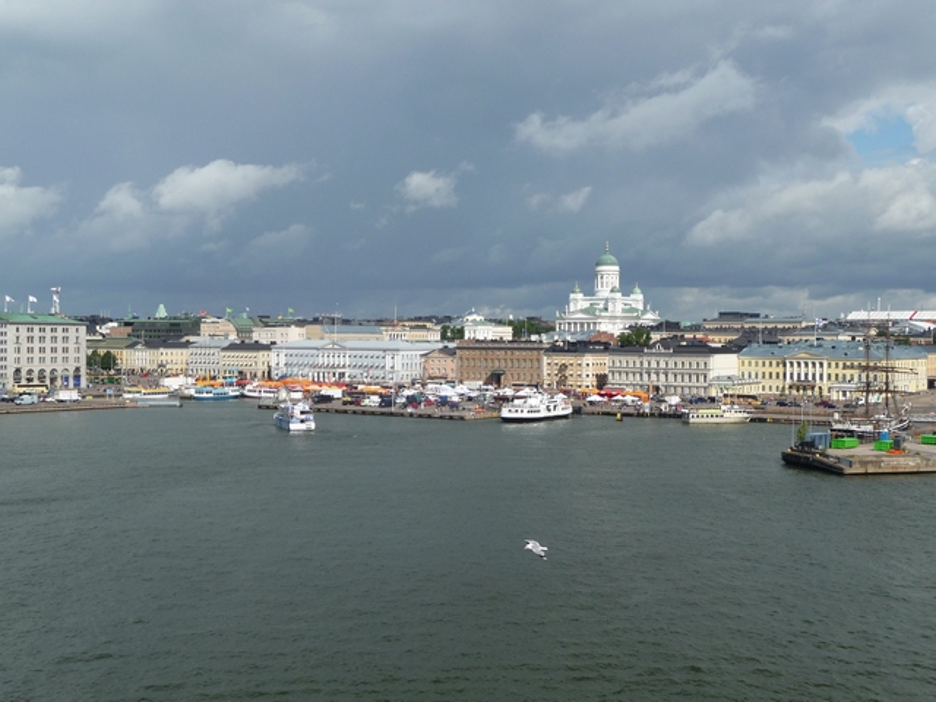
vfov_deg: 32.2
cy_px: 351
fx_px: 1217
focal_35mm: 45
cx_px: 468
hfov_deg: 42.1
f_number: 10
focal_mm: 7.6
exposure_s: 1/250
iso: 100
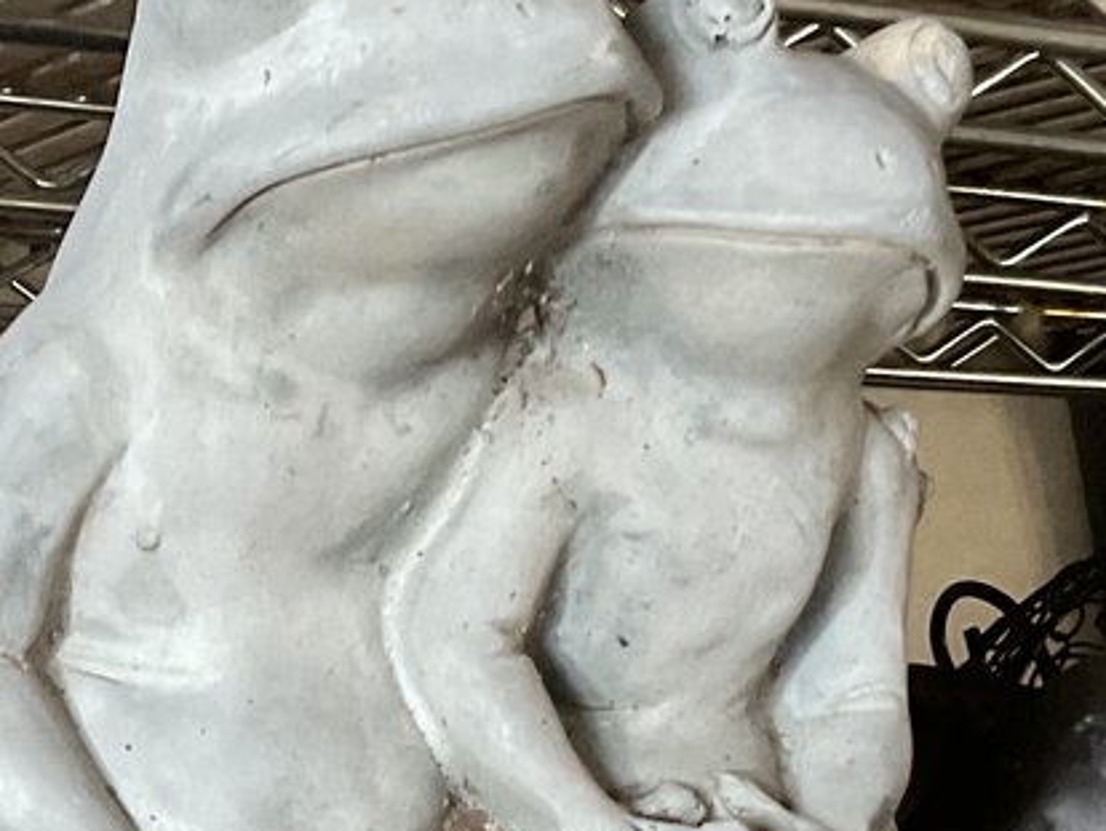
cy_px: 1062
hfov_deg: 18.3
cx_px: 183
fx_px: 3389
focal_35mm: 106
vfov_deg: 13.5
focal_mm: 3
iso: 200
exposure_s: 1/33
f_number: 1.8
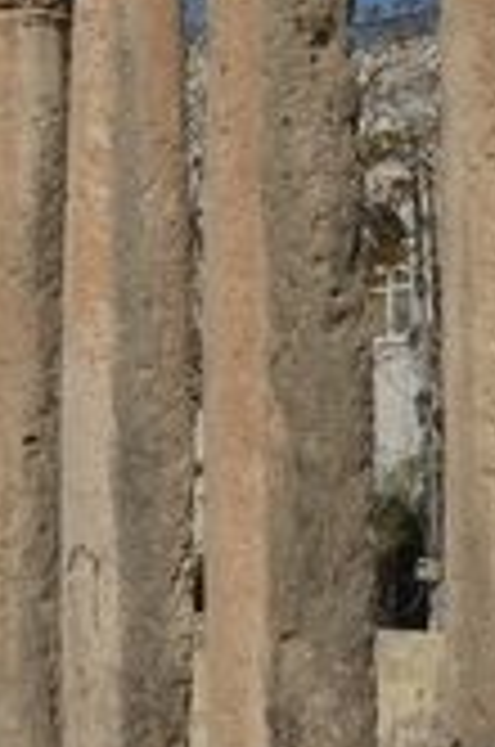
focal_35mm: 132
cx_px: 364
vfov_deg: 15.4
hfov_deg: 10.3
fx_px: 2734
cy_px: 58
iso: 320
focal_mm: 22
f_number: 14
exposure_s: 1/800
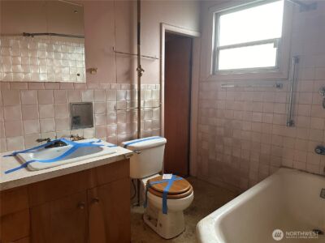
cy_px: 122
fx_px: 225
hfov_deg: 71.6
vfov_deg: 56.8
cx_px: 162
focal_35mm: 24
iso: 640
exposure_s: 1/60
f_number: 1.78
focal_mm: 6.86
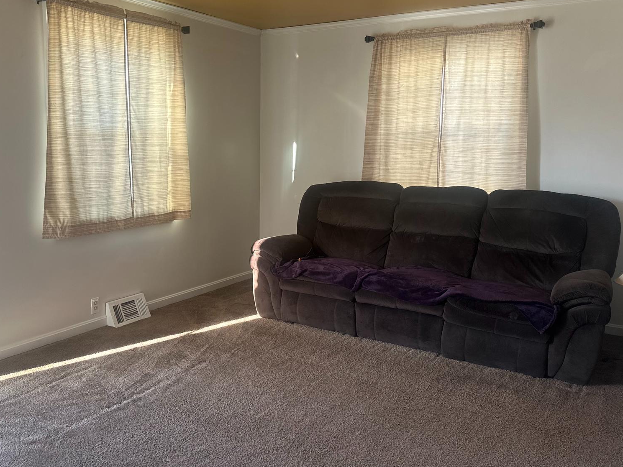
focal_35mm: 33
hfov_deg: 55.2
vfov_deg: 42.9
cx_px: 277
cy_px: 210
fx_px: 594
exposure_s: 1/120
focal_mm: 6.86
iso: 125
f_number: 1.78
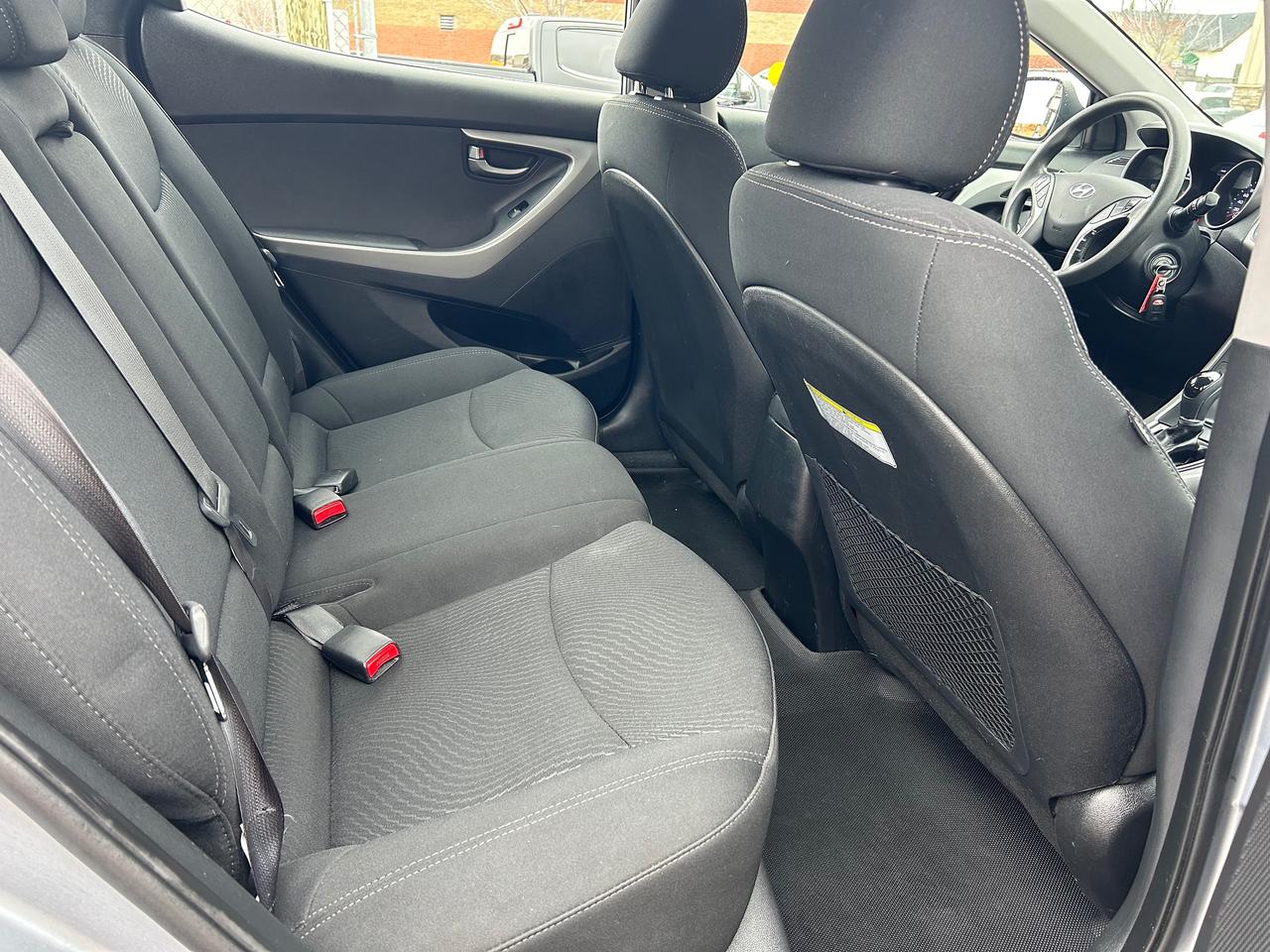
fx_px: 954
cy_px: 476
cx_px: 635
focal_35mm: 26
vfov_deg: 53.1
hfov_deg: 67.3
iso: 125
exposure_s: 1/121
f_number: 1.5
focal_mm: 5.7
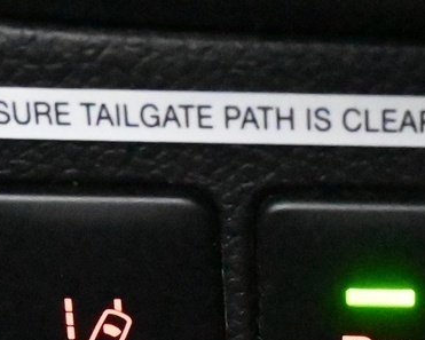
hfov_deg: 10.8
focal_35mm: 178
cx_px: 388
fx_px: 2240
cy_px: 398
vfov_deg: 8.6
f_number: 4.8
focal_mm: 29
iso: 28800
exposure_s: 1/50
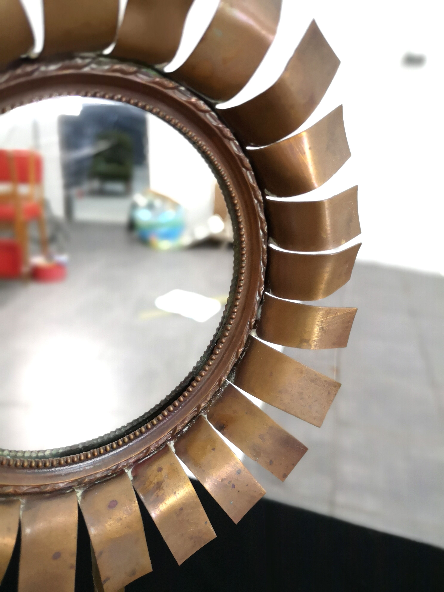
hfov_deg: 51.4
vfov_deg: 65.3
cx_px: 222
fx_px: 462
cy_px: 296
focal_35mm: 27
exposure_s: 1/50
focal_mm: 3.95
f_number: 4
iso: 500
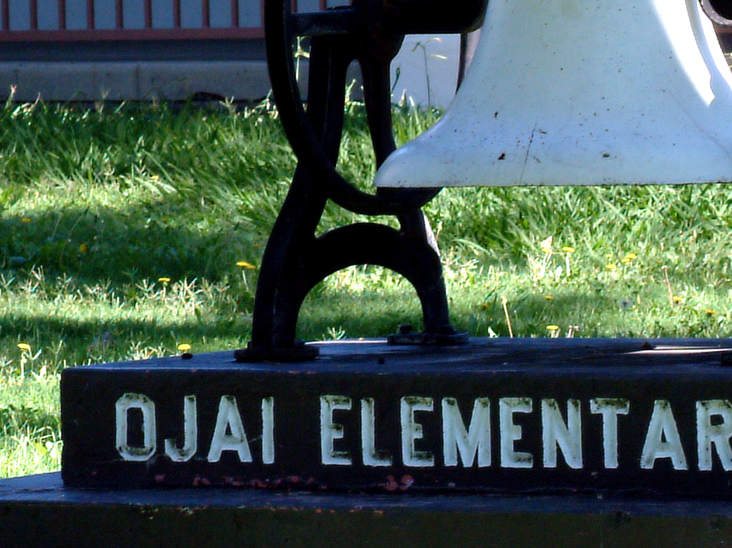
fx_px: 7356
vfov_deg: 4.3
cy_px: 80
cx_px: 484
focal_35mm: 348
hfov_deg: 5.7
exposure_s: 1/250
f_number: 8
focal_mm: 59
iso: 400
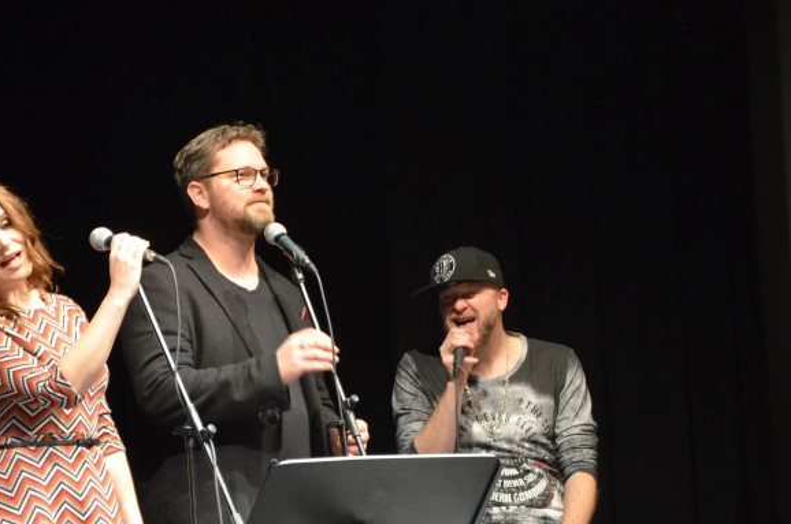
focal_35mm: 198
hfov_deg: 10.4
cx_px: 302
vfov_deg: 6.9
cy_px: 283
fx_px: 4334
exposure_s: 1/25
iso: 3200
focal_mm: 105
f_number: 5.6
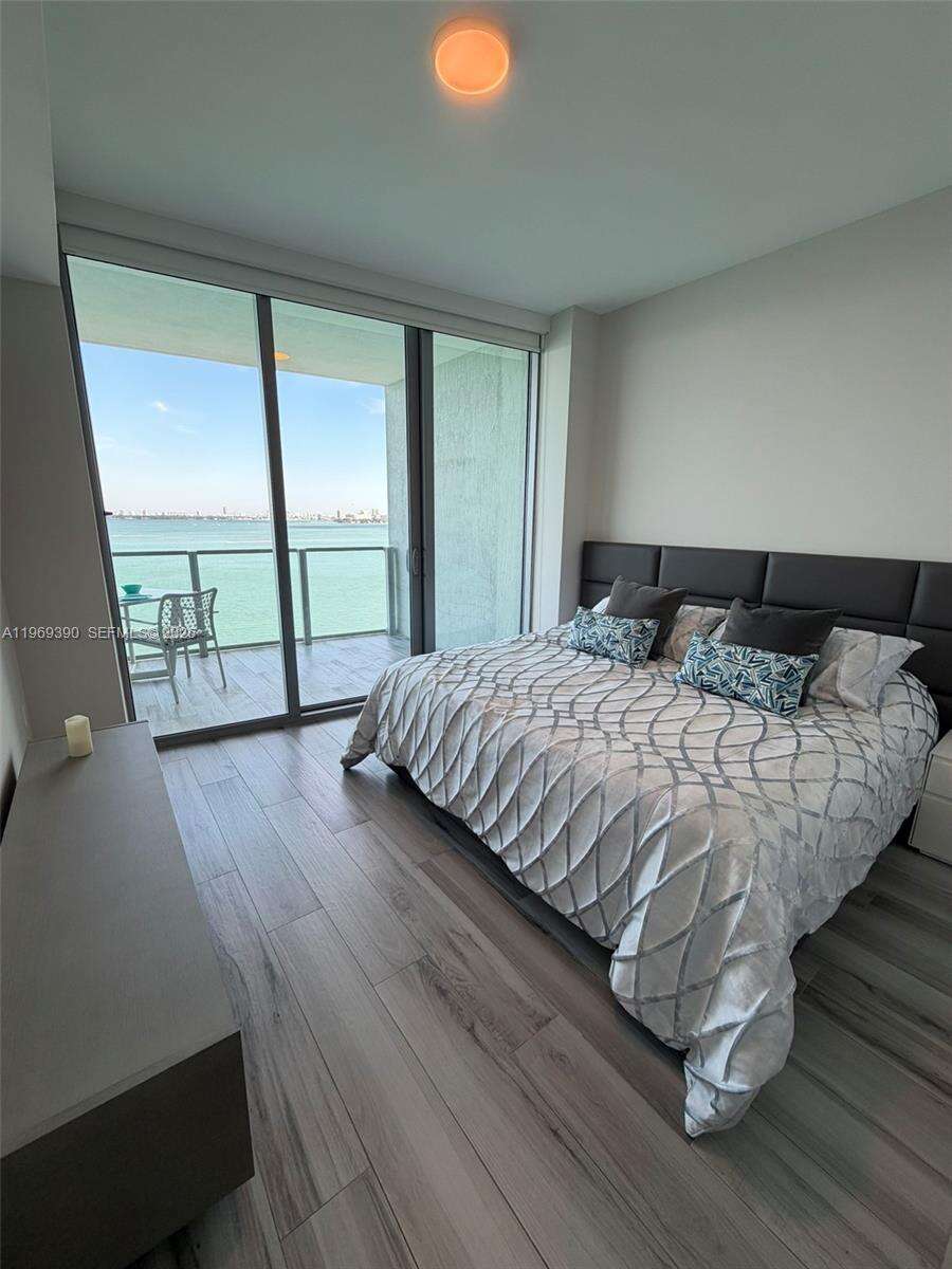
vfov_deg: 102.1
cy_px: 634
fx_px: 513
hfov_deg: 85.7
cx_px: 476
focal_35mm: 14
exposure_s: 1/120
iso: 80
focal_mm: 2.22
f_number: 2.2
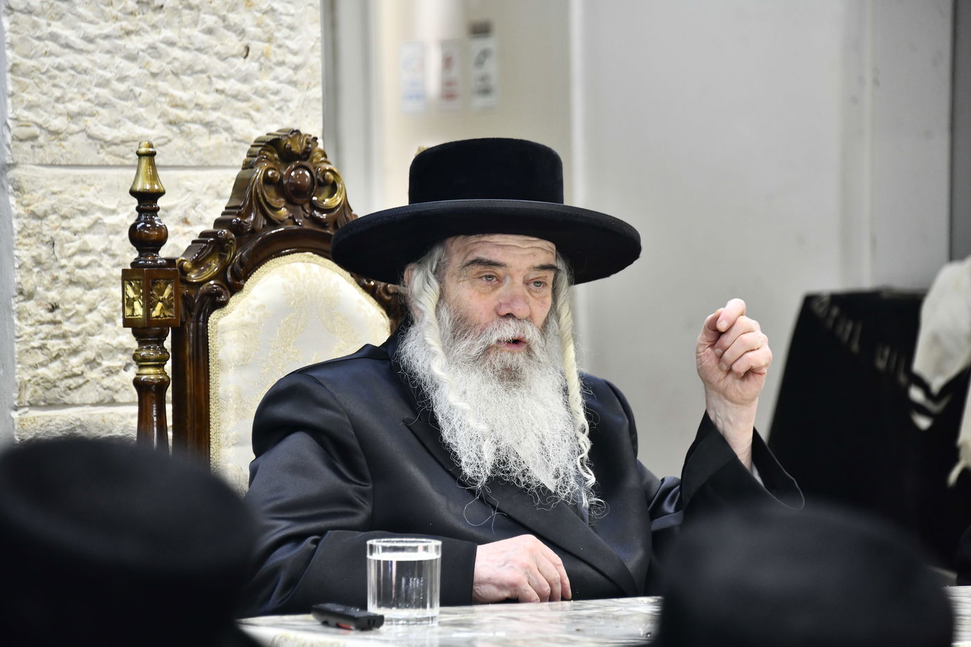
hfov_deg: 10.3
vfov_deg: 6.9
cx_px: 486
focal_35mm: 200
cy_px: 324
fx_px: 5393
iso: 1250
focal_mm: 200
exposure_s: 1/200
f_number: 5.6
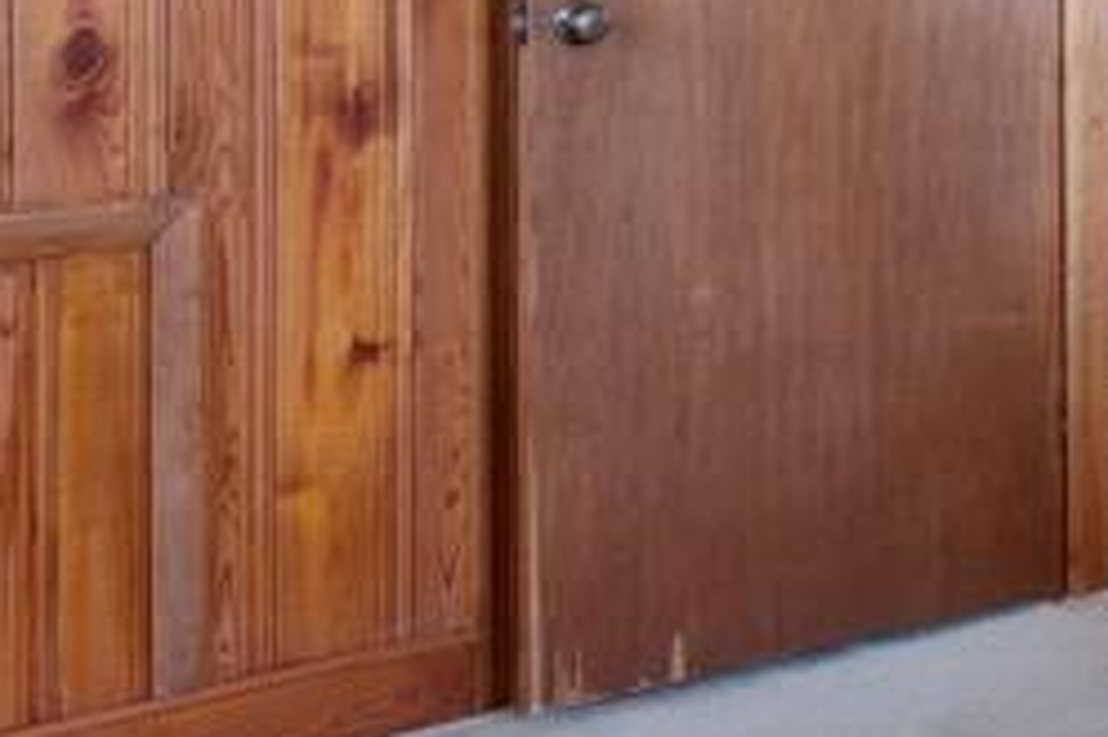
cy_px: -331
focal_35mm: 98
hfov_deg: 18.8
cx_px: 1577
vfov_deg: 13.2
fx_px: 3014
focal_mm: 10
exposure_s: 1/4
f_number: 4.5
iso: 100
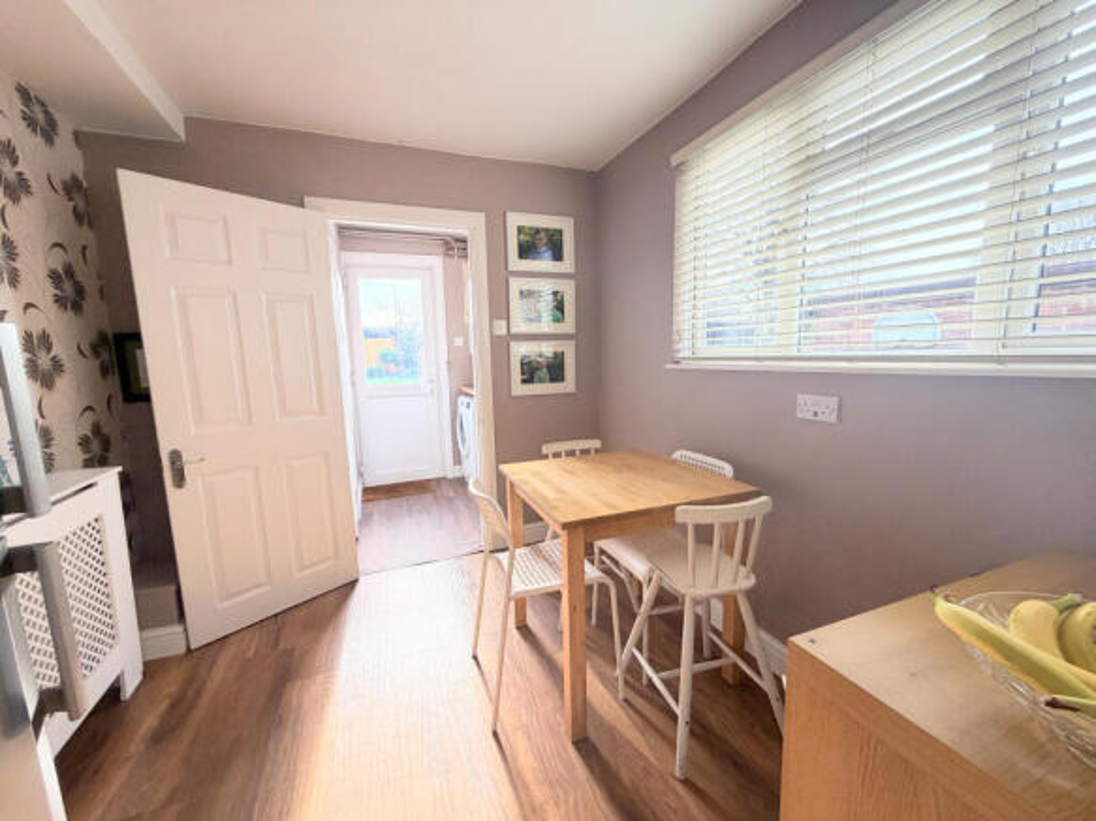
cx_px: 548
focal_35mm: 14
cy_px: 410
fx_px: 443
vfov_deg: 85.7
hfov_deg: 102.1
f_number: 2.2
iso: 100
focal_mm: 2.22
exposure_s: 1/121
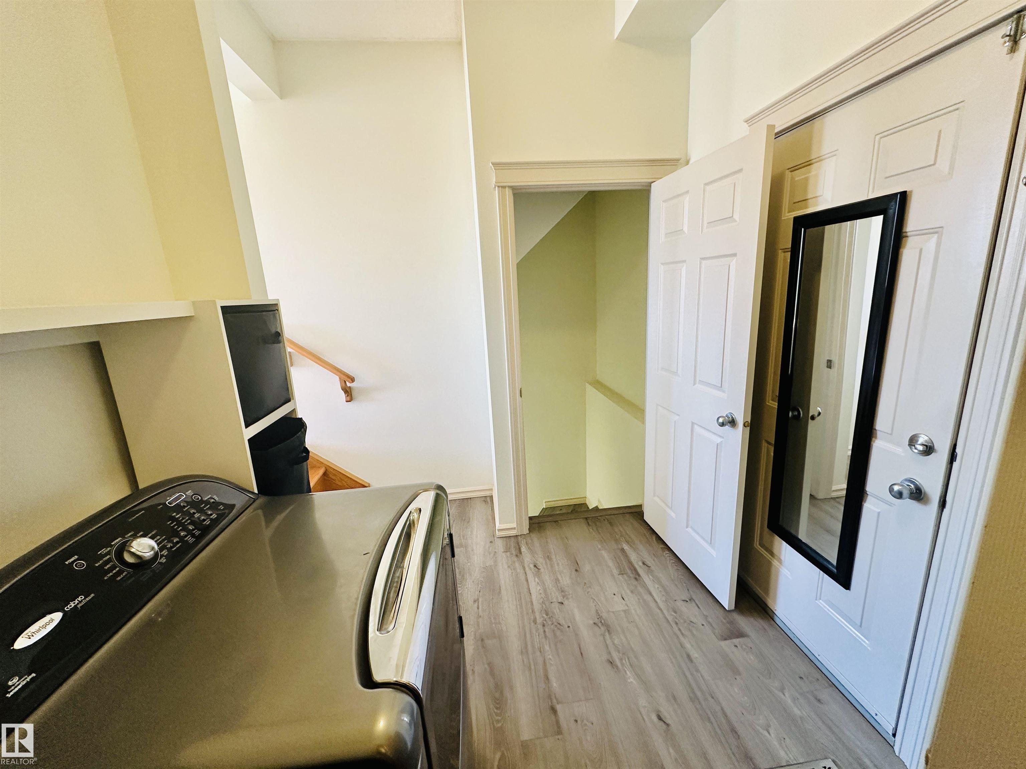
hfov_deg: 102.1
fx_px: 415
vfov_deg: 85.7
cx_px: 513
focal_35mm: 14
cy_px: 384
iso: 200
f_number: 2.2
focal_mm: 2.22
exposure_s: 1/120
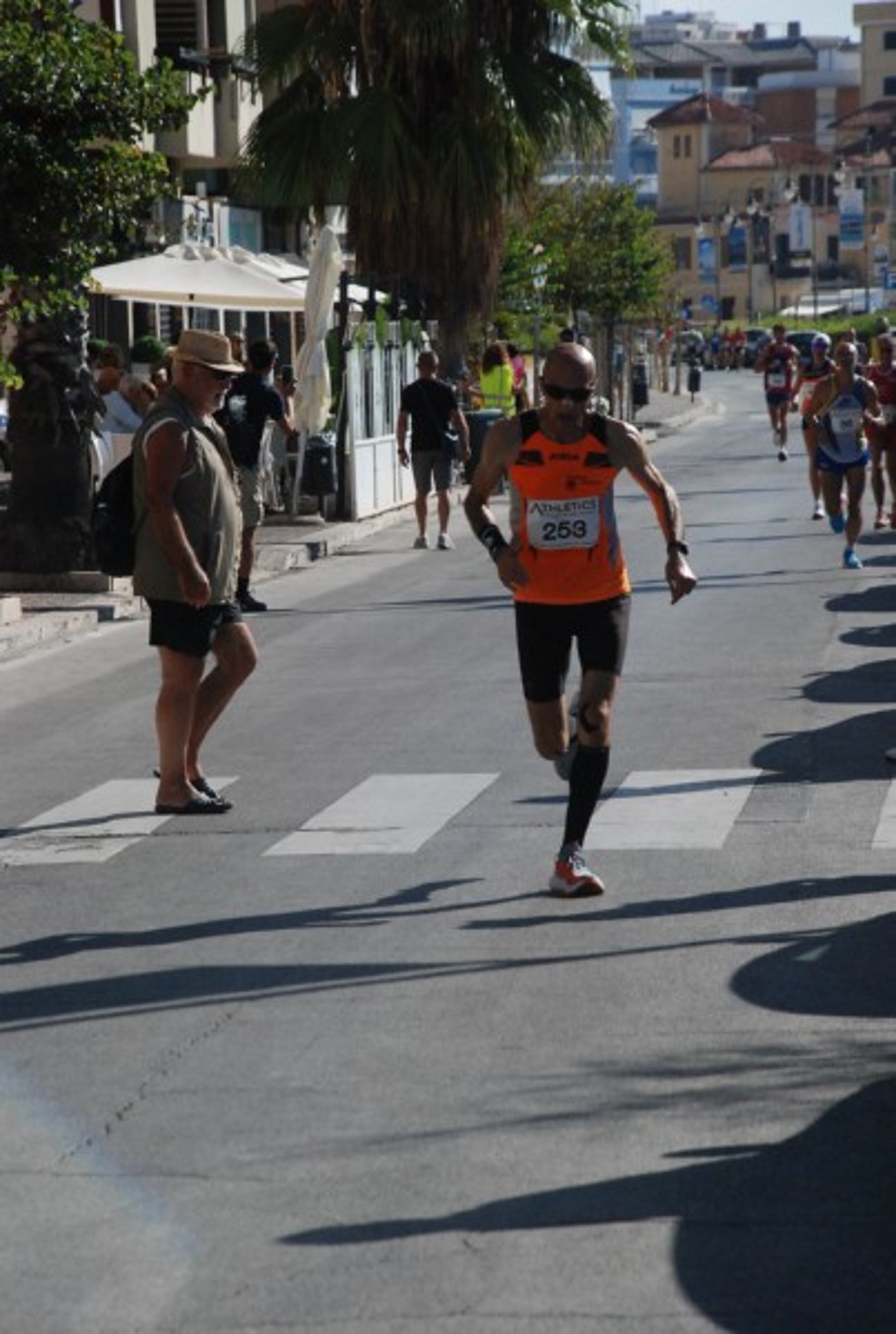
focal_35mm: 180
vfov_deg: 11.4
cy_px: 667
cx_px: 448
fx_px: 6685
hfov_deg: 7.7
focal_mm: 120
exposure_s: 1/2000
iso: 1000
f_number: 8
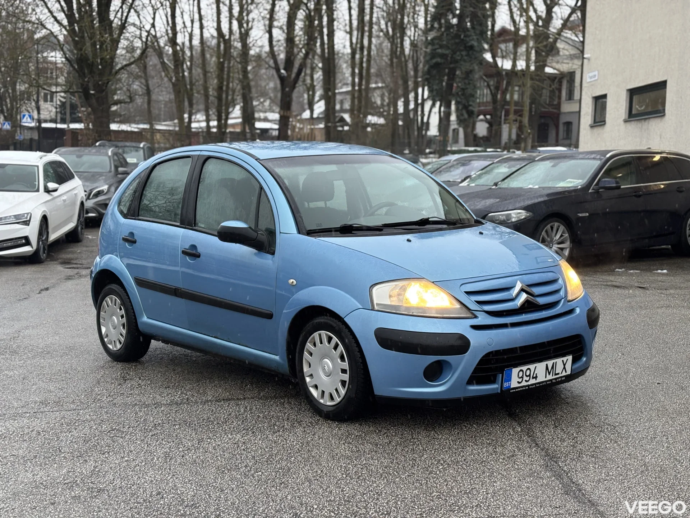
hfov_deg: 36.8
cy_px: 259
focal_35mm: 52
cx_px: 345
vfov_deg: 28.0
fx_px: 1037
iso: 50
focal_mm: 5.96
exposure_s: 1/74
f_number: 1.6
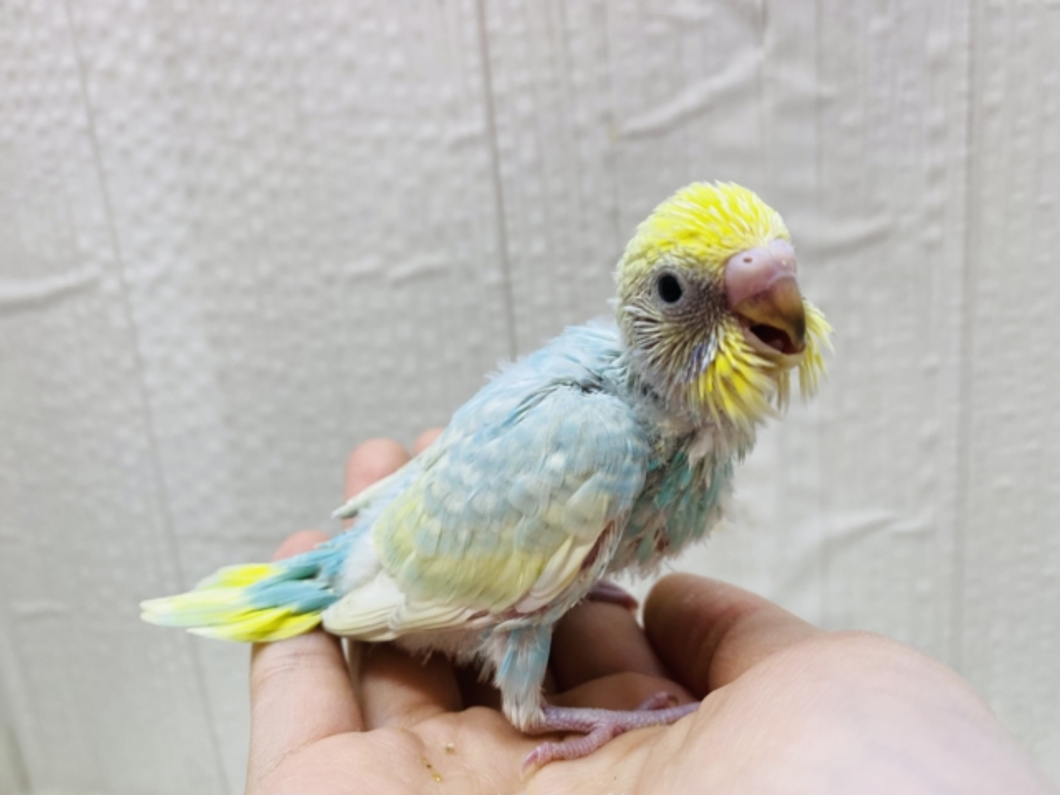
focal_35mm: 25
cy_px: 398
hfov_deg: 69.4
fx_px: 766
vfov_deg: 54.9
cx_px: 530
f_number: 1.8
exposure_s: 1/100
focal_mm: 4.25
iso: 80
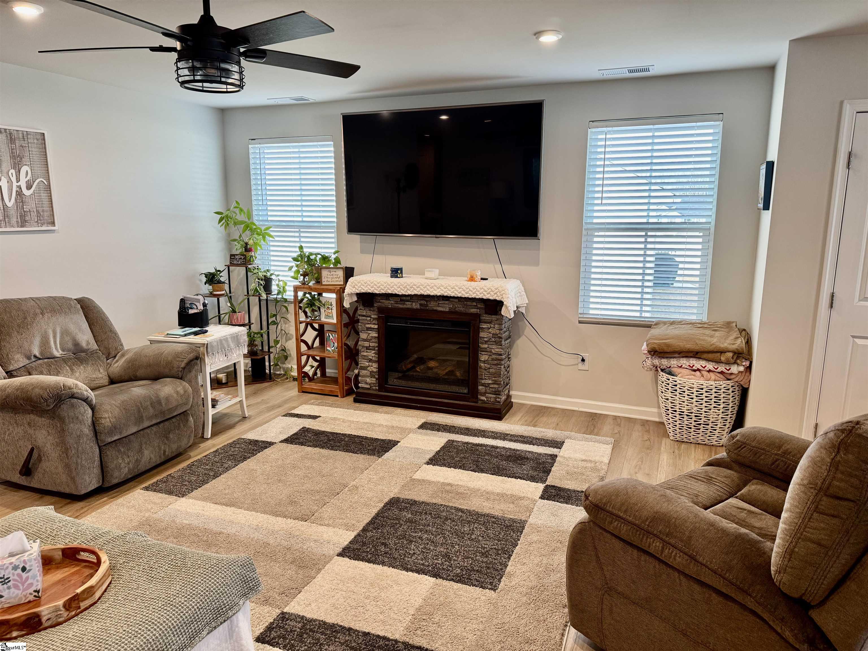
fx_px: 602
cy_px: 326
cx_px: 434
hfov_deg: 71.6
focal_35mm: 24
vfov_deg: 56.8
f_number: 1.78
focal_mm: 6.76
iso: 160
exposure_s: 1/120
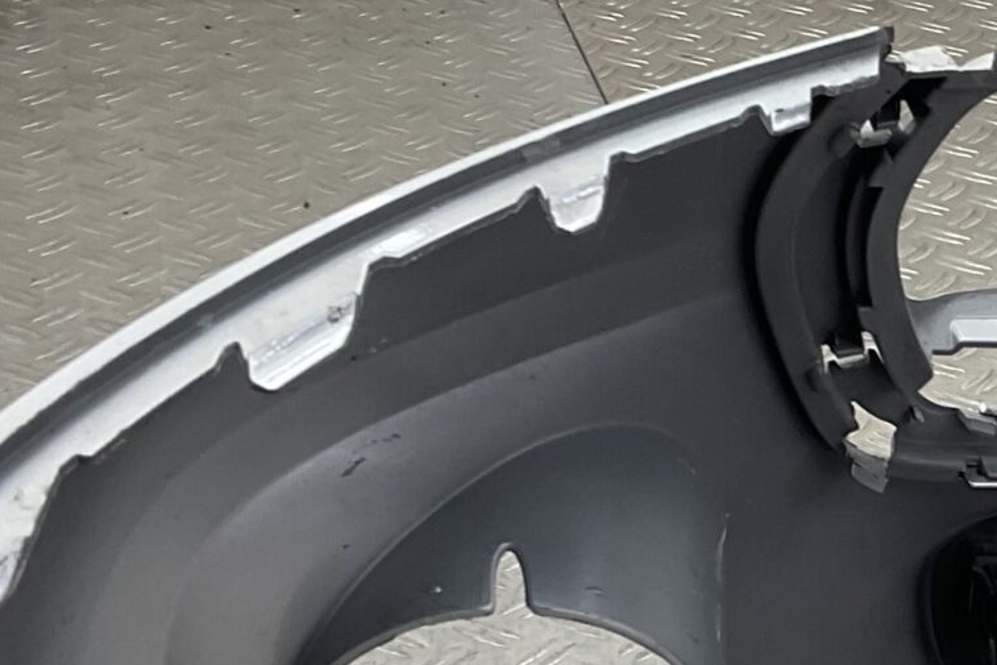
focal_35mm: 102
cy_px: 586
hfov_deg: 19.1
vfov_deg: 13.3
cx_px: 1125
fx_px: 2825
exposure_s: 1/100
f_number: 1.8
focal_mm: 3
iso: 25
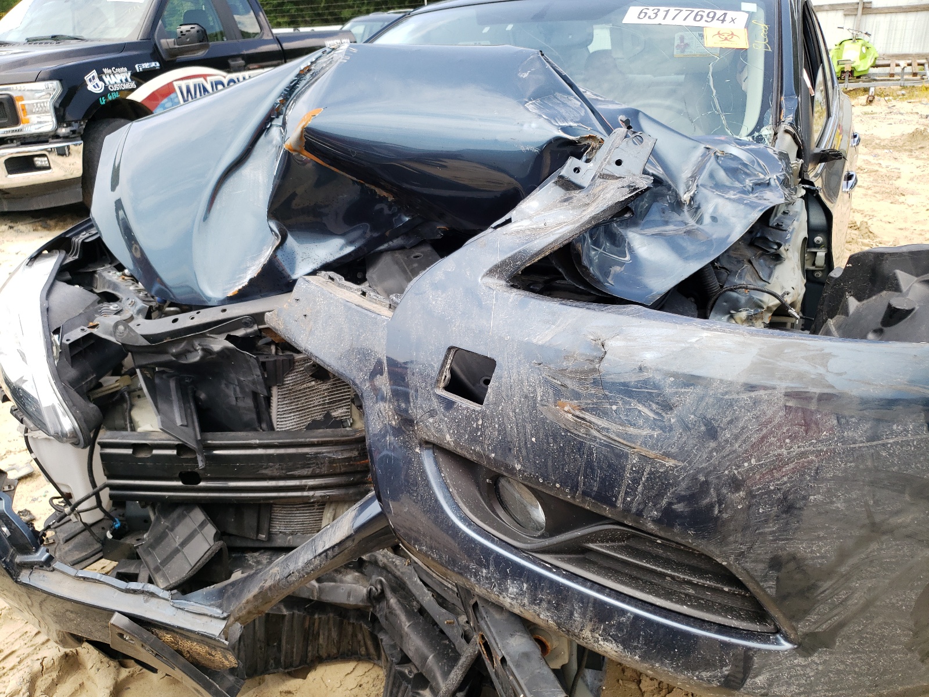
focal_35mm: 26
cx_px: 464
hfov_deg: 67.3
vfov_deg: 53.1
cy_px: 348
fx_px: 698
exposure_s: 1/833
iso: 50
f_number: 1.5
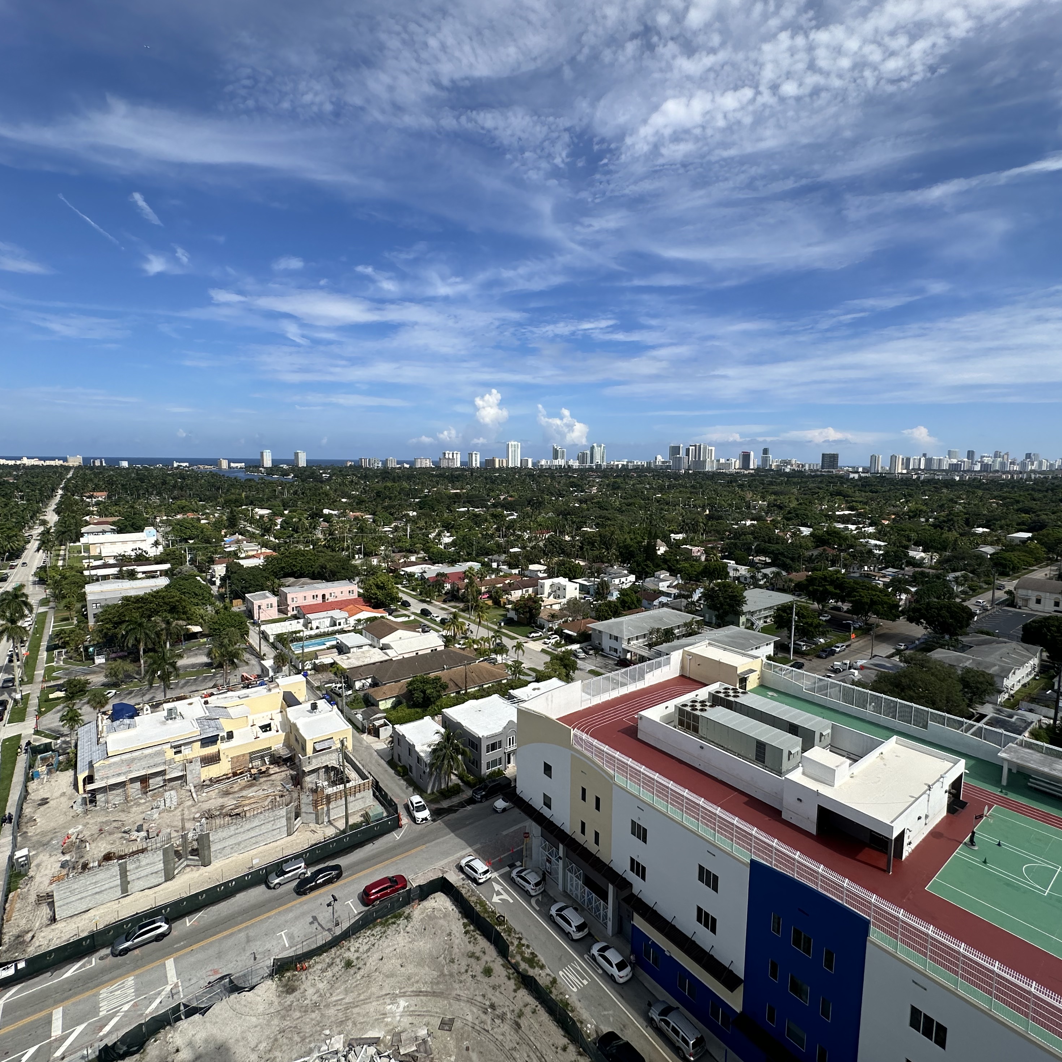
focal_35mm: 17
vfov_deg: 84.0
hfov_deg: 83.9
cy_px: 522
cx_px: 561
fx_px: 590
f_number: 2.2
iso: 50
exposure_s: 1/2747
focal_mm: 2.22
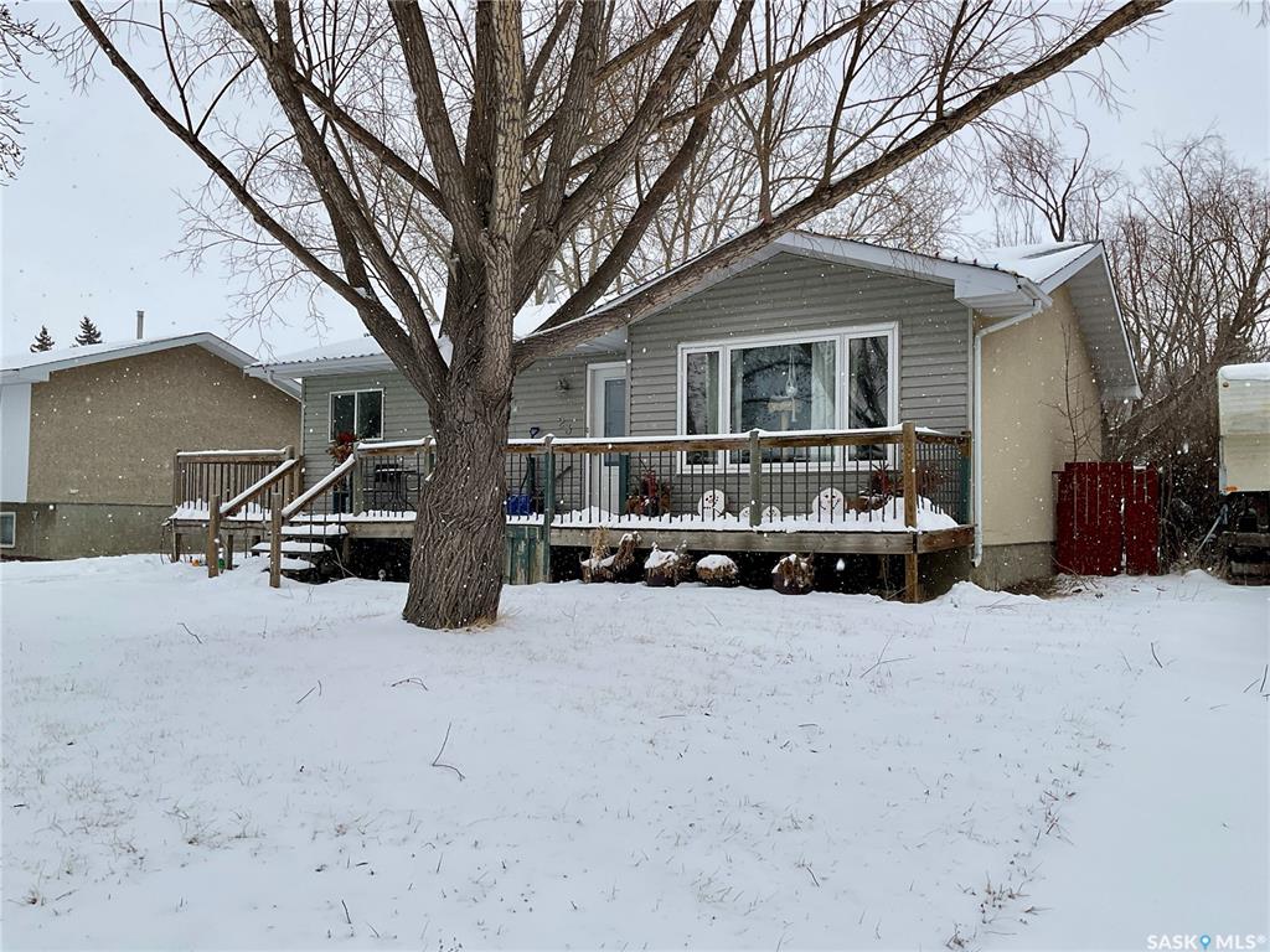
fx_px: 1064
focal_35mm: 29
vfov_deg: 48.2
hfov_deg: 61.7
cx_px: 635
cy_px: 476
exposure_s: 1/1490
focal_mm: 3
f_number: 1.8
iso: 16
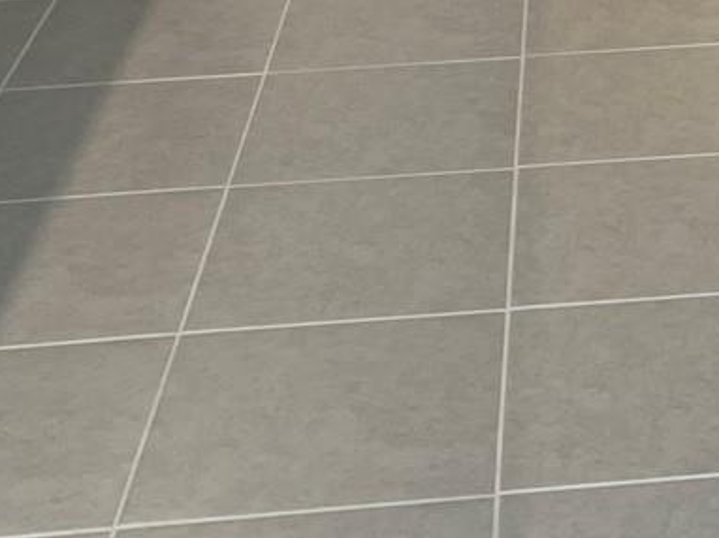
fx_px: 2263
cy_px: -467
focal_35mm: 109
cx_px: 866
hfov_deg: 17.2
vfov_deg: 12.3
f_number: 1.6
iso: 80
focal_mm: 5.1
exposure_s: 1/60
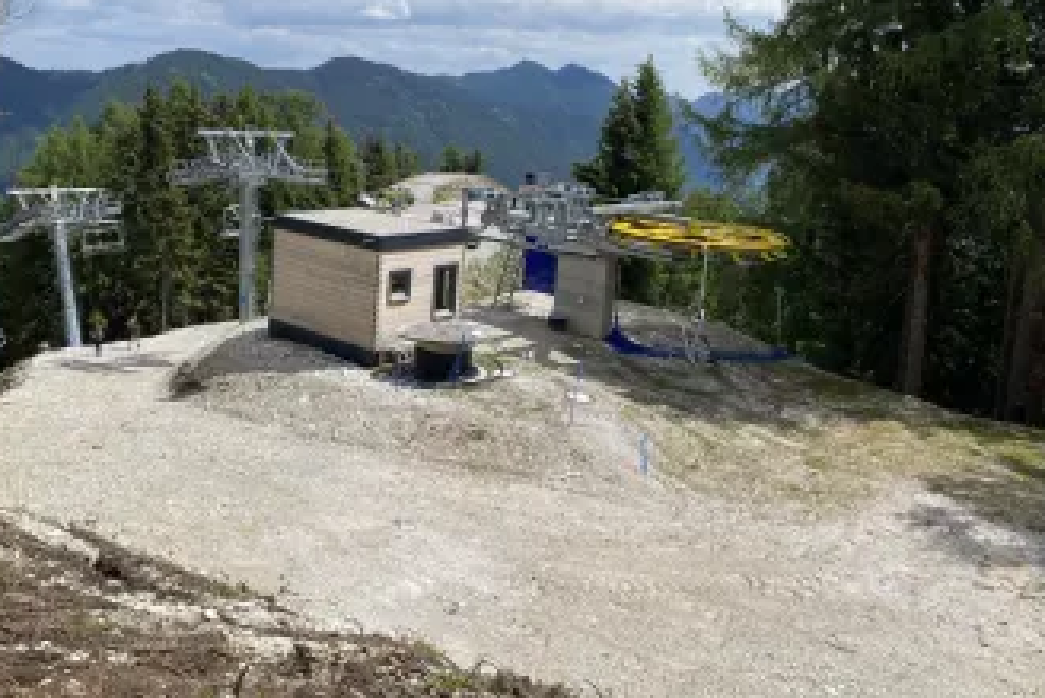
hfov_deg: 57.1
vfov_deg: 39.5
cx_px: 468
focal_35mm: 33
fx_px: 958
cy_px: 223
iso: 32
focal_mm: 4.25
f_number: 1.8
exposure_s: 1/3846
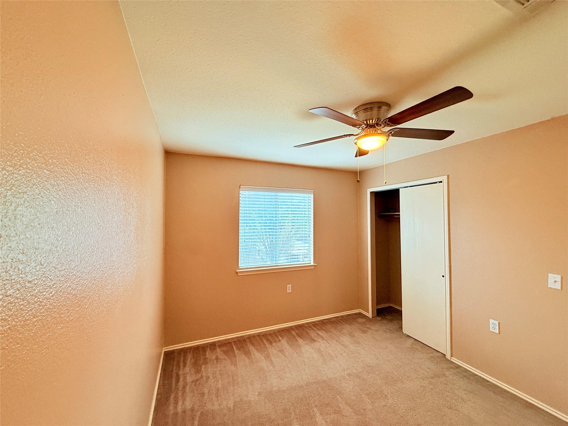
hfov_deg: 102.1
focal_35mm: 14
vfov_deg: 85.7
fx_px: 230
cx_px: 284
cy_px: 213
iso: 160
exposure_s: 1/60
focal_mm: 2.22
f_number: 2.2
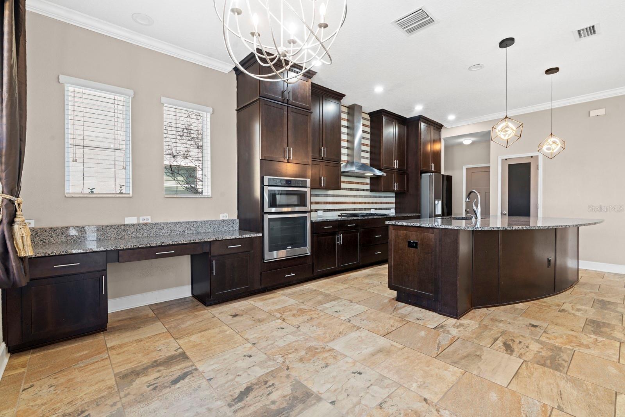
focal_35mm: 16
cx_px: 312
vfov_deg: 73.8
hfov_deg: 96.7
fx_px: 278
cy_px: 208
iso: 250
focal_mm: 16
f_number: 9
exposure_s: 8
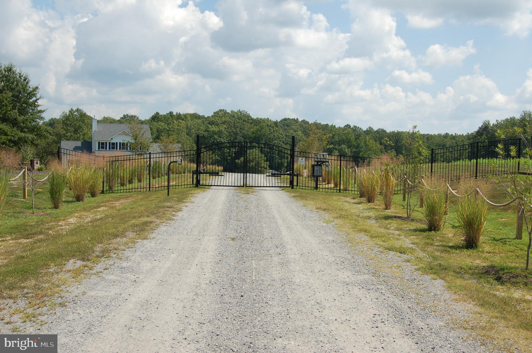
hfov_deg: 49.6
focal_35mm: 39
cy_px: 176
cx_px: 266
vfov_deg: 34.1
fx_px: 576
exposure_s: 1/400
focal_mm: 26
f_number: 10
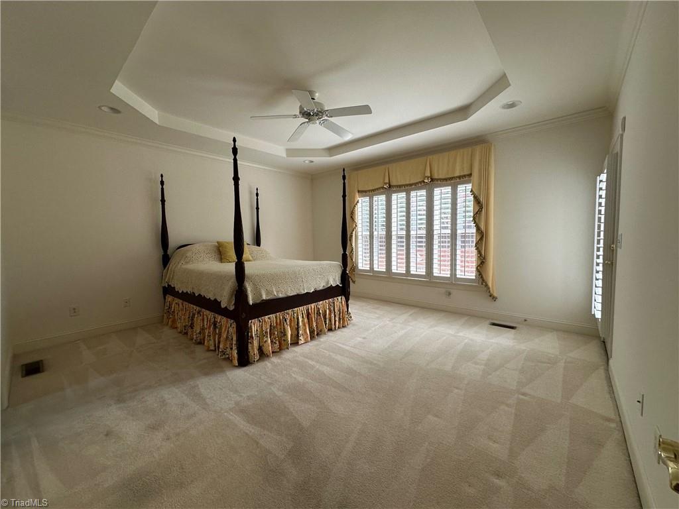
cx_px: 340
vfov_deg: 85.7
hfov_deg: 102.1
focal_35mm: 14
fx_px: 275
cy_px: 254
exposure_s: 1/120
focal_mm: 2.22
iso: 125
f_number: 2.2
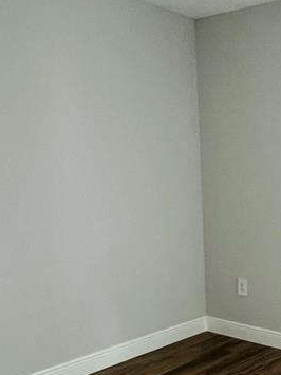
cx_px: 274
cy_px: 319
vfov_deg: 40.5
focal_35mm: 44
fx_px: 477
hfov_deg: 30.8
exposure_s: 1/99
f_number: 1.8
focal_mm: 1.57
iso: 160
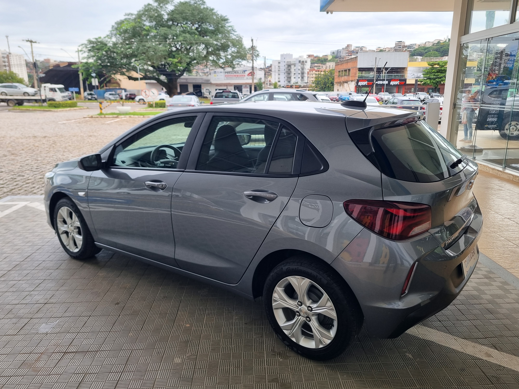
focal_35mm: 26
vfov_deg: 53.1
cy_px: 194
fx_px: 390
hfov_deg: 67.3
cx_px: 260
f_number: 1.8
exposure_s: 1/376
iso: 50
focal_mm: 5.4
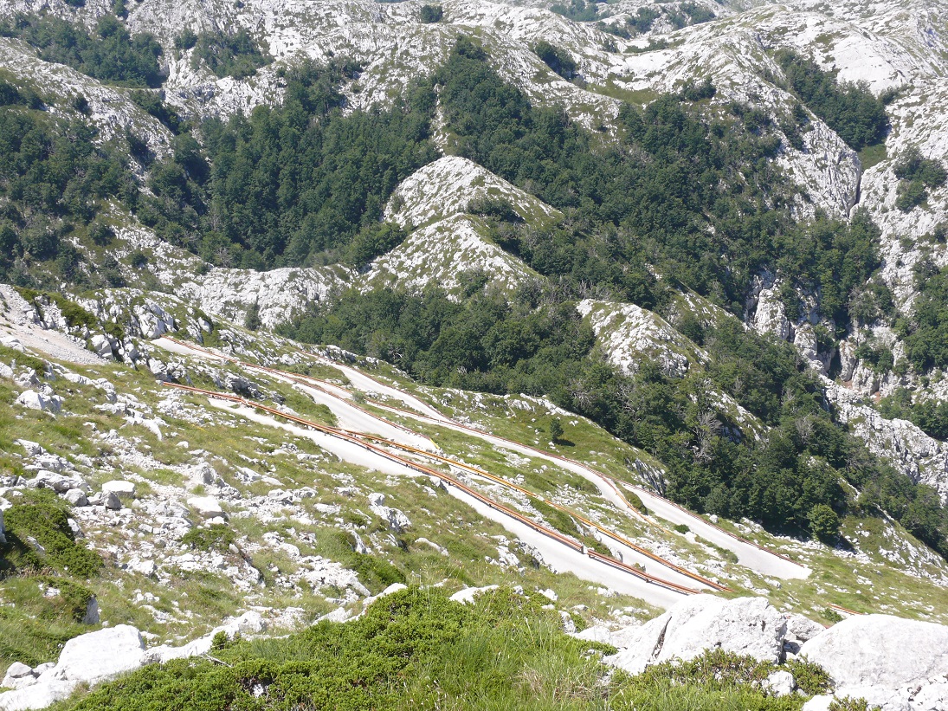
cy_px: 356
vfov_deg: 31.5
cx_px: 474
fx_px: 1260
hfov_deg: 41.2
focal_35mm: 46
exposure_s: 1/250
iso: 100
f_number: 5.6
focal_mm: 9.8
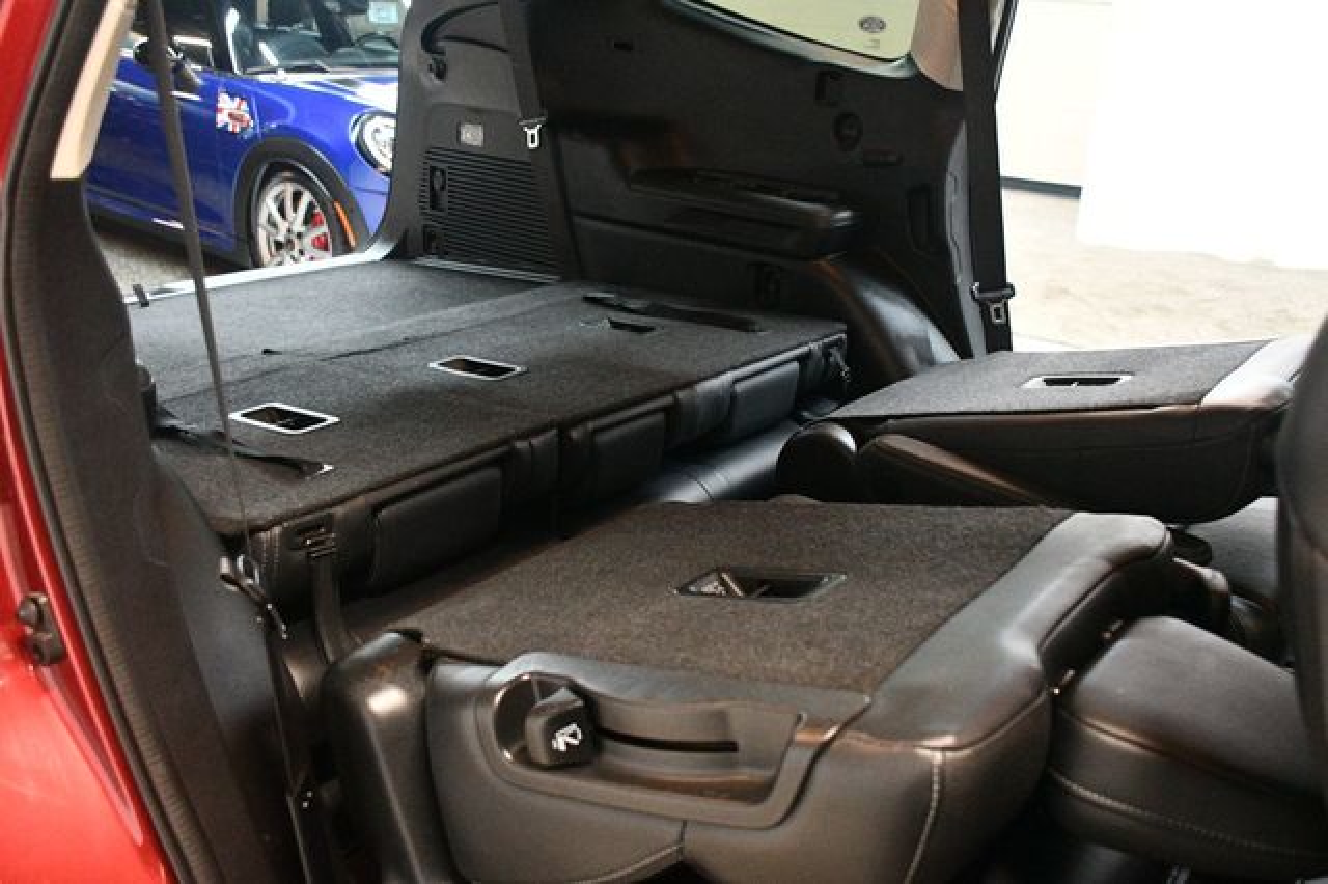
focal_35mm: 34
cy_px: 442
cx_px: 664
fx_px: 1254
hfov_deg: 55.8
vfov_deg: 38.8
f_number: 3.8
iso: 5600
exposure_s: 1/60
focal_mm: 23
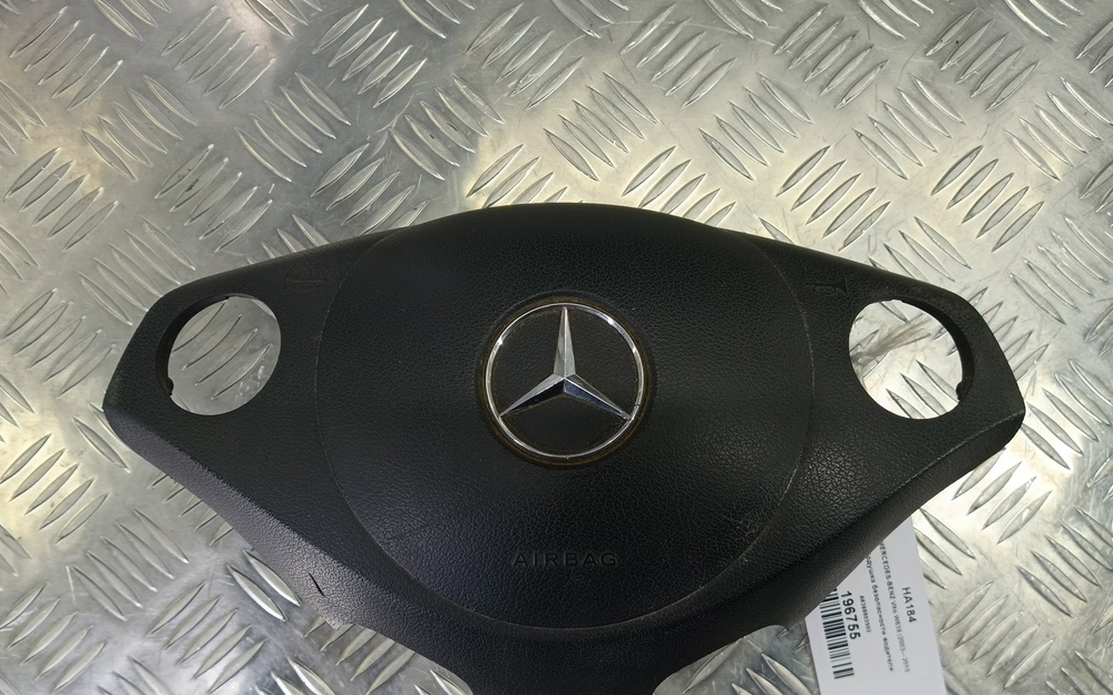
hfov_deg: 72.5
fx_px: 758
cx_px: 567
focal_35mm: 25
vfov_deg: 48.9
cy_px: 419
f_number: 1.6
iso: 112
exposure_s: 1/50
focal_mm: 4.11
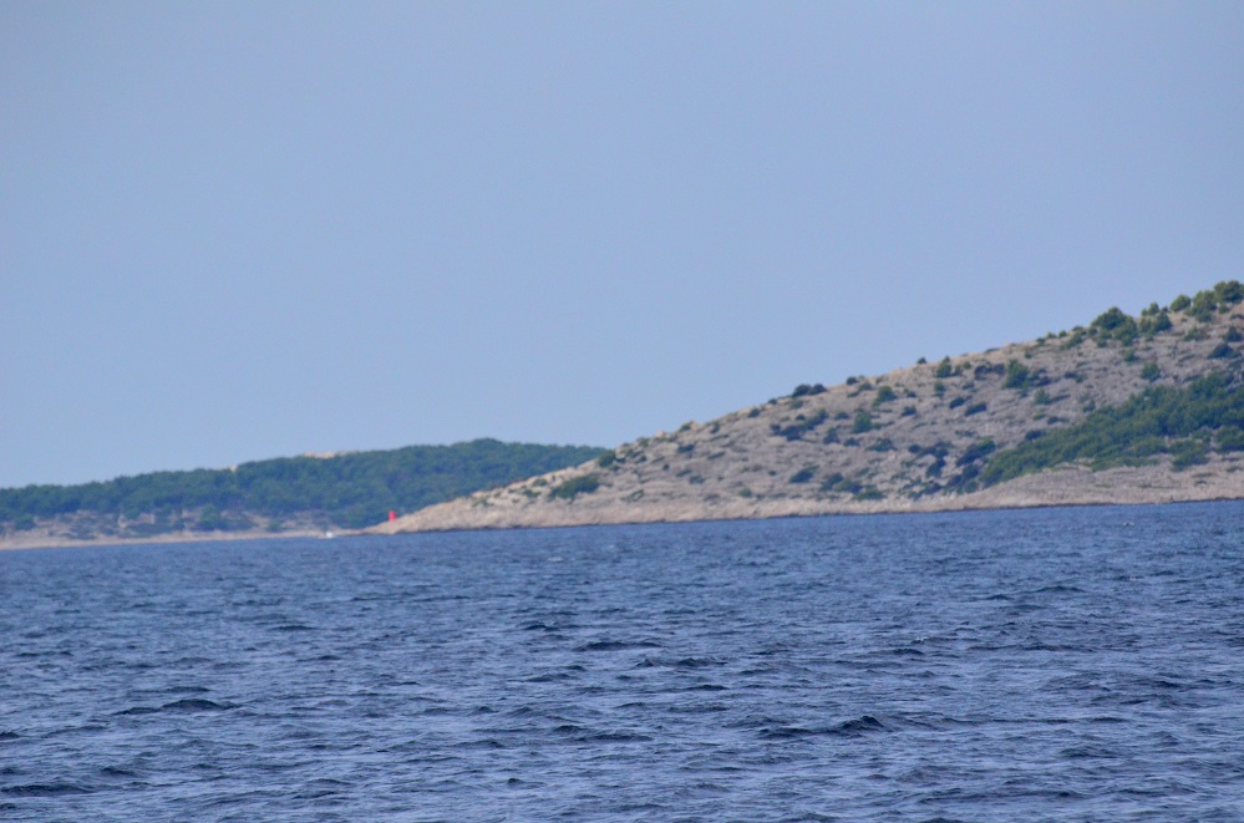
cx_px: 622
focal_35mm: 300
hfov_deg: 6.9
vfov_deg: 4.6
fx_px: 10342
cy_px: 412
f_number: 5.6
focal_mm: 200
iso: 1800
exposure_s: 1/8000
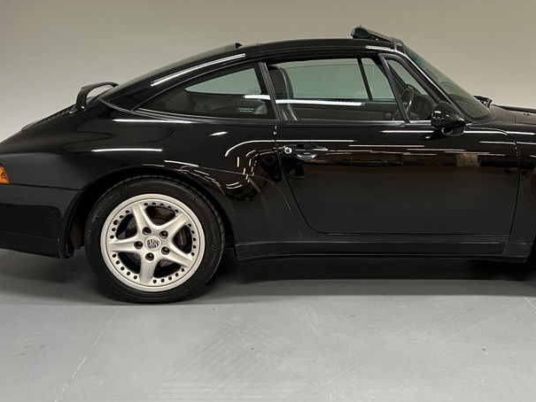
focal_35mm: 44
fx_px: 681
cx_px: 339
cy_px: 181
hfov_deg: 42.6
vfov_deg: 32.9
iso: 125
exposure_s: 1/52
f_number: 1.5
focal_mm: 5.7
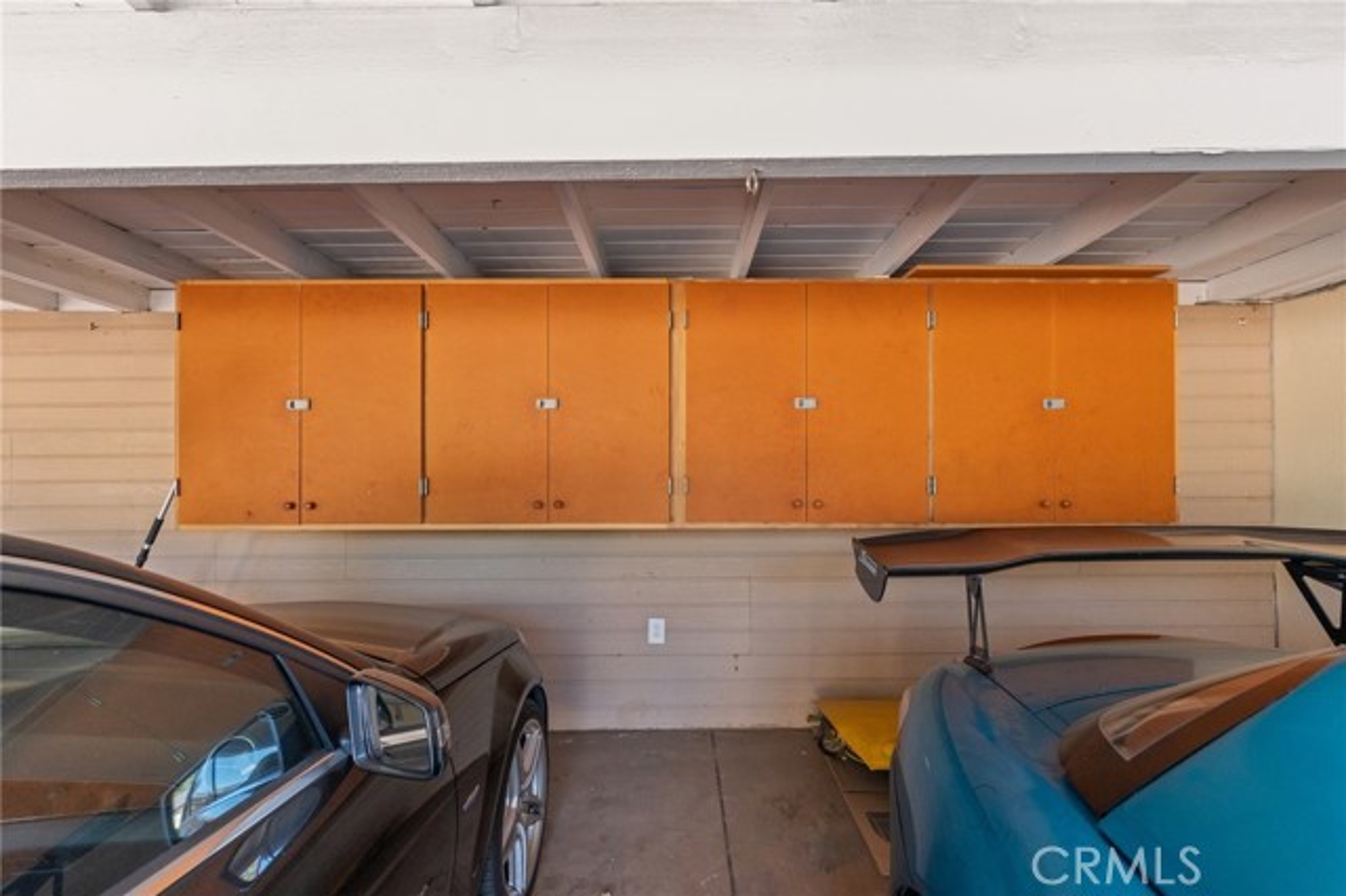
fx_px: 628
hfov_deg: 94.0
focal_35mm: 17
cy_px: 448
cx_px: 673
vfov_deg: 71.0
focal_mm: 16.8
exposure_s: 1/100
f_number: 5
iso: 400
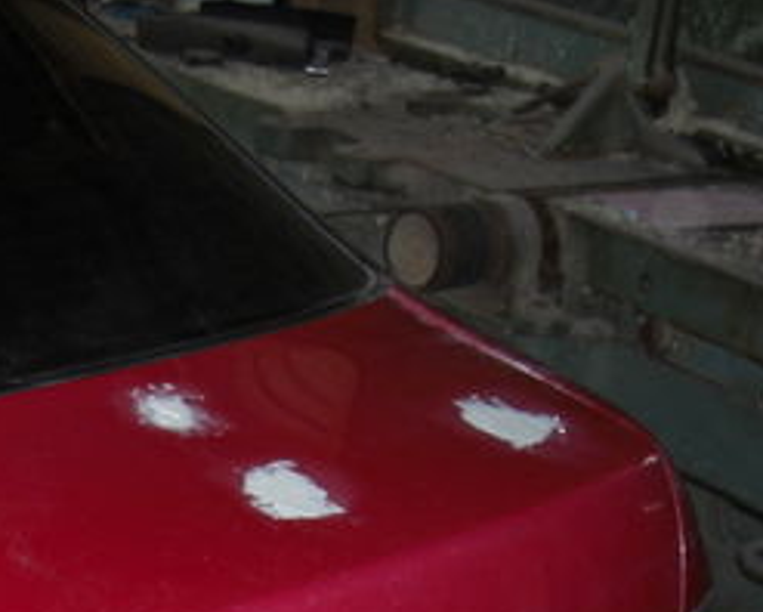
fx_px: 2170
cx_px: -68
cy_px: 729
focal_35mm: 96
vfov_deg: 15.5
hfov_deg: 19.2
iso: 100
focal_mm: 7.9
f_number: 2.8
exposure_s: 1/60
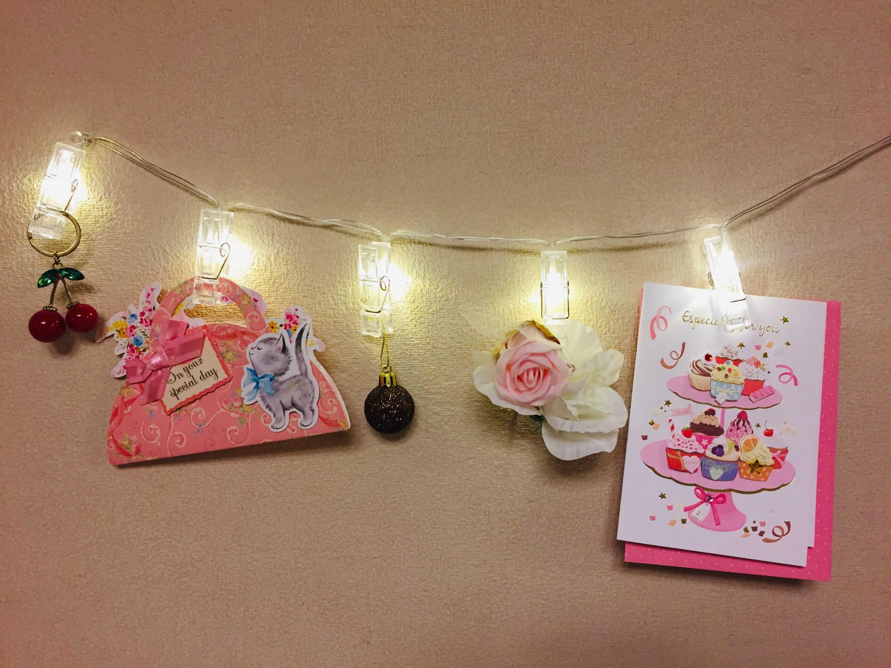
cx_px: 446
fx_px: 746
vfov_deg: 48.2
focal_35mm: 29
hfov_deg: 61.7
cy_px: 334
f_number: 2.2
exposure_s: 1/30
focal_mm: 4.15
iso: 50
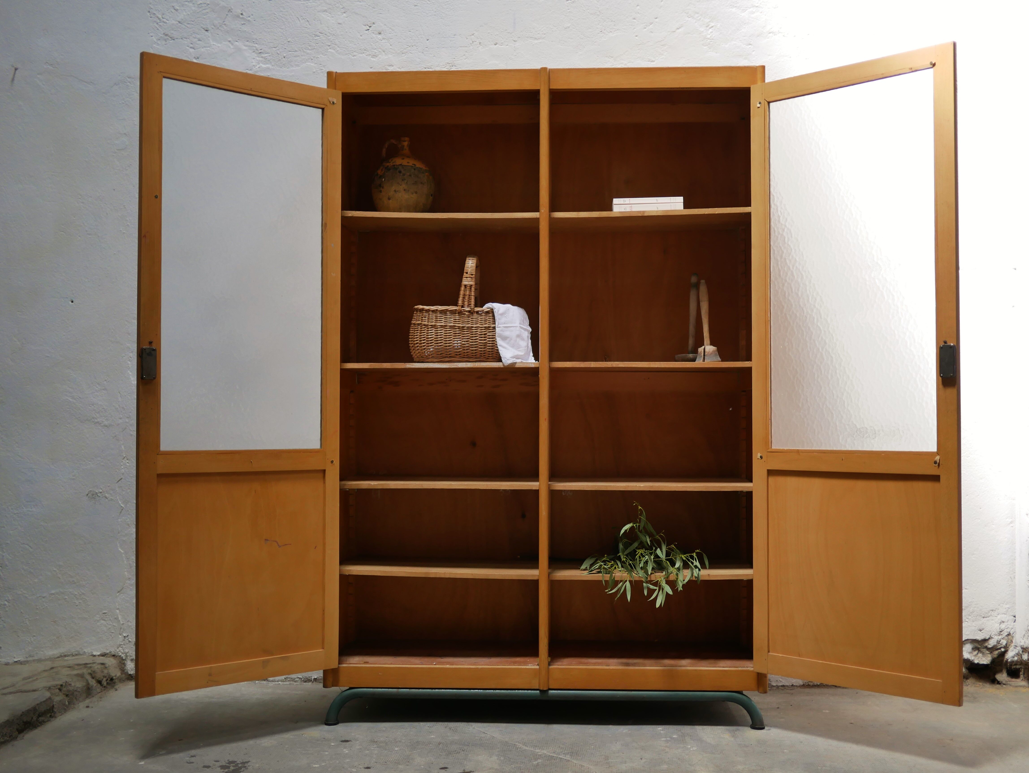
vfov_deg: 36.0
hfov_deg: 46.8
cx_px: 514
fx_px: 1190
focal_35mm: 40
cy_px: 386
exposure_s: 1/100
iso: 200
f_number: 1.7
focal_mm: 20
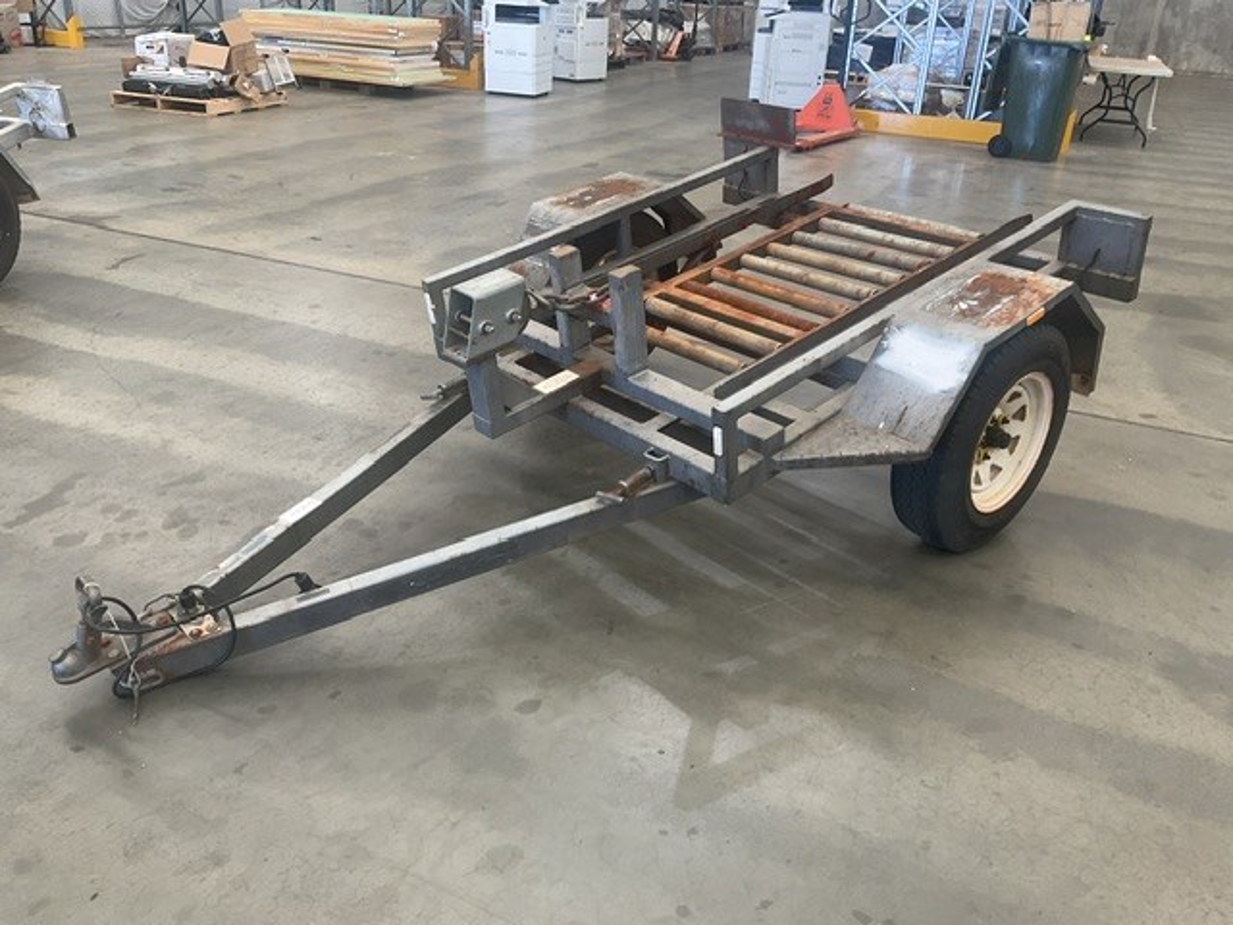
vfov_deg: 48.2
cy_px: 462
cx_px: 616
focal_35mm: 29
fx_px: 1033
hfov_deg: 61.7
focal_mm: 3
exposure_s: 1/50
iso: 40
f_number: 1.8
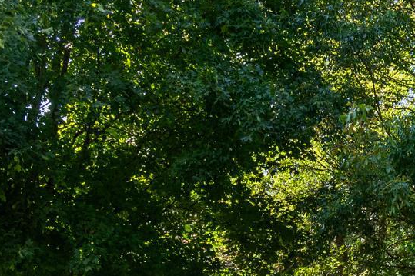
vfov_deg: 20.4
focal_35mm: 57
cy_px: 412
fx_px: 657
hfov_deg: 33.4
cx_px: 366
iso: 200
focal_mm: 10
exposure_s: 1/80
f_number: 10
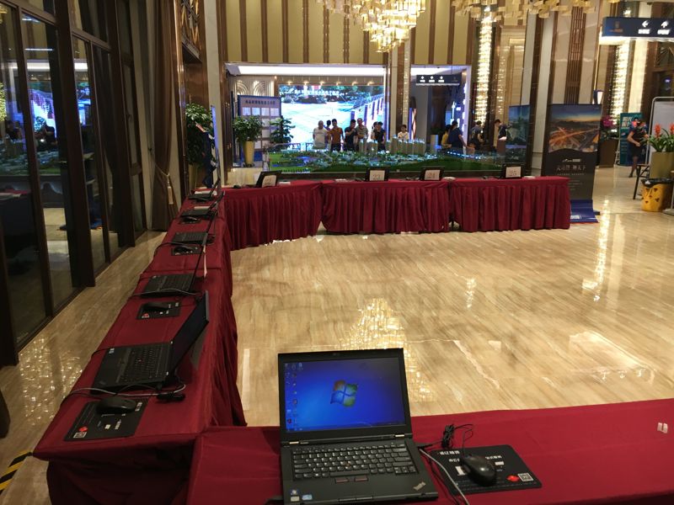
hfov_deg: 61.7
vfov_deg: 48.2
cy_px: 252
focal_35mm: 29
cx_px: 337
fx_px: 565
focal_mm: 4.15
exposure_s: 1/33
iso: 50
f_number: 2.2
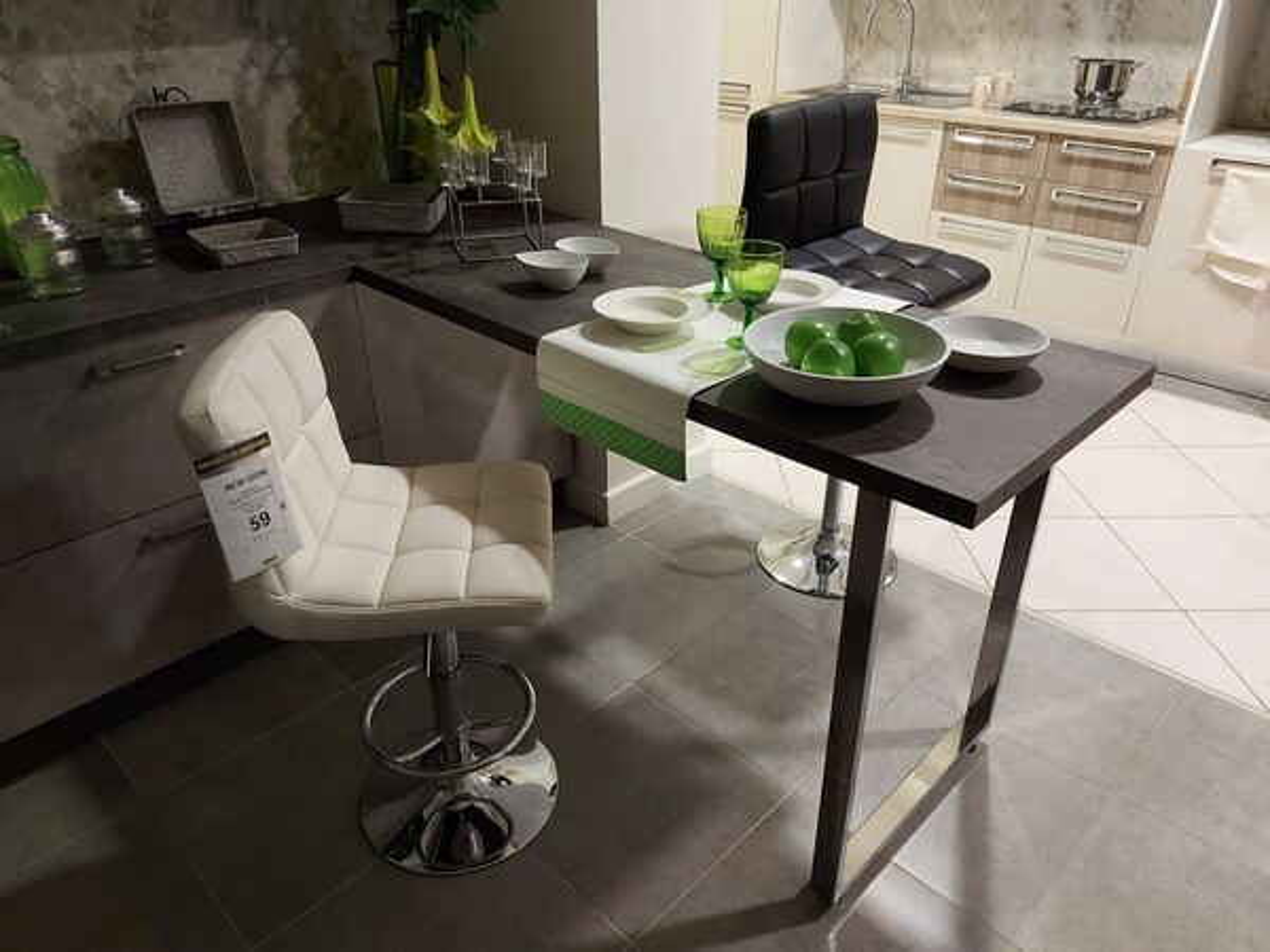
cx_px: 635
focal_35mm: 24
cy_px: 476
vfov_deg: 56.8
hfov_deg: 71.6
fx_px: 881
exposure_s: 1/24
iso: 250
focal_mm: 5.23
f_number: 1.8
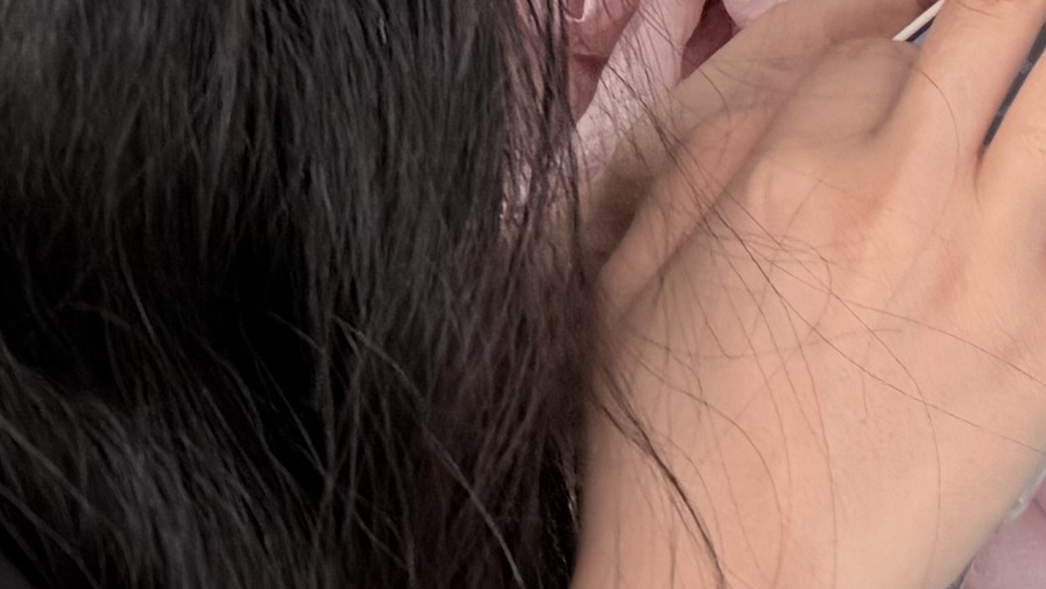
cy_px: -1114
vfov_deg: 7.8
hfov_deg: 12.4
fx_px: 3800
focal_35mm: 137
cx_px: 2502
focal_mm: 6.76
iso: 80
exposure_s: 1/172
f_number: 1.78
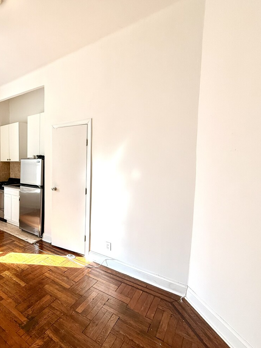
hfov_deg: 60.1
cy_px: 176
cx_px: 34
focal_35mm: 19
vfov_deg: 84.6
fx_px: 191
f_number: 2.2
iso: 100
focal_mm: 2.22
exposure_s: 1/120
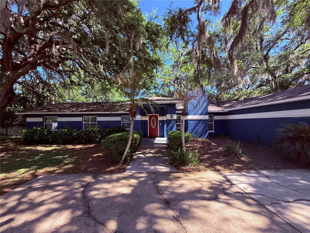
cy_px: 116
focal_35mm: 14
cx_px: 155
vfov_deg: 85.7
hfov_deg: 102.1
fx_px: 125
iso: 64
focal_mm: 2.22
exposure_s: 1/189
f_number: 2.2
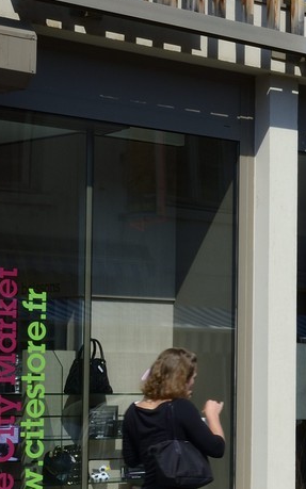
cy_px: 288
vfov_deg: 18.9
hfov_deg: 9.8
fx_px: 1467
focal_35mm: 110
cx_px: 838
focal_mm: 31
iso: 200
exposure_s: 1/100
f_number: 18
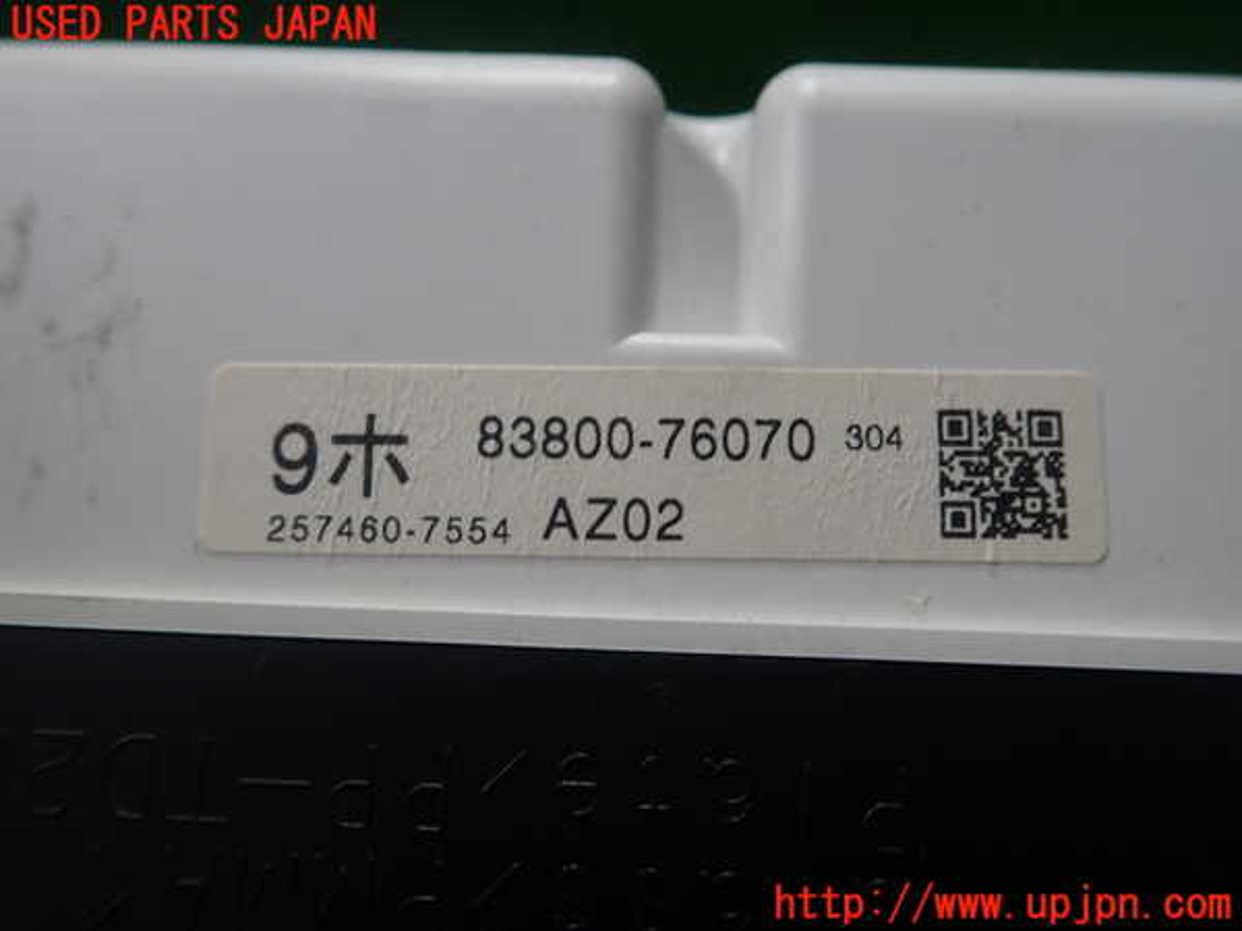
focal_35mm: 30
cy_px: 466
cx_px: 621
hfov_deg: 60.0
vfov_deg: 46.8
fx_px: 1076
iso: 100
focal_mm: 5.5
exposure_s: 1/125
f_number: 2.3
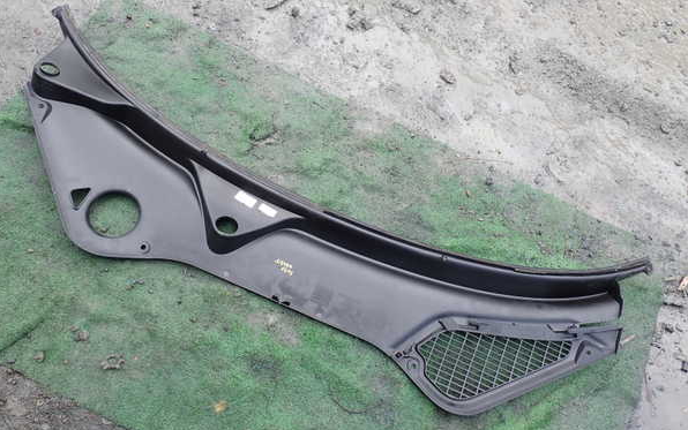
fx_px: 600
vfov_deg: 39.5
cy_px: 204
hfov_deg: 59.6
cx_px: 343
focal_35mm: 32
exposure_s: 1/200
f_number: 3.2
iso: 100
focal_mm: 5.4
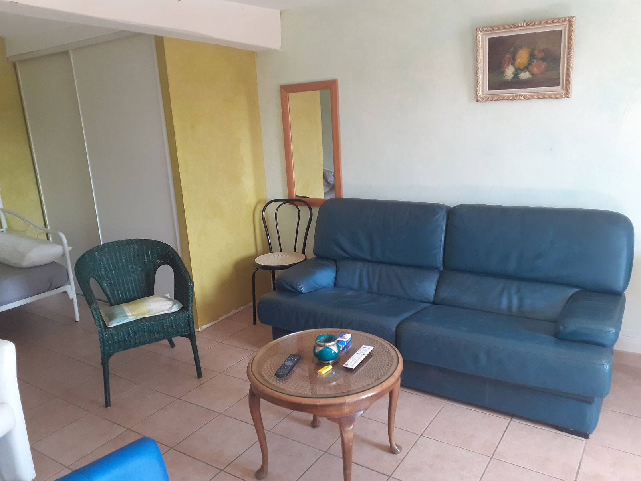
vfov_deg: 51.4
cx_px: 320
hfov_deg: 65.3
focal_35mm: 27
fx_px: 500
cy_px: 240
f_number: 1.9
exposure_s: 1/50
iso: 160
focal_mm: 3.6
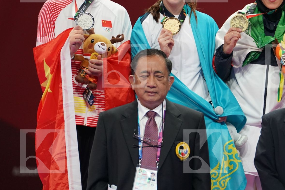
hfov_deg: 5.1
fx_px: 3213
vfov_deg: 3.4
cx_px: 206
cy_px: 66
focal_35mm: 406
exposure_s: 1/500
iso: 2500
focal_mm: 267
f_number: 4
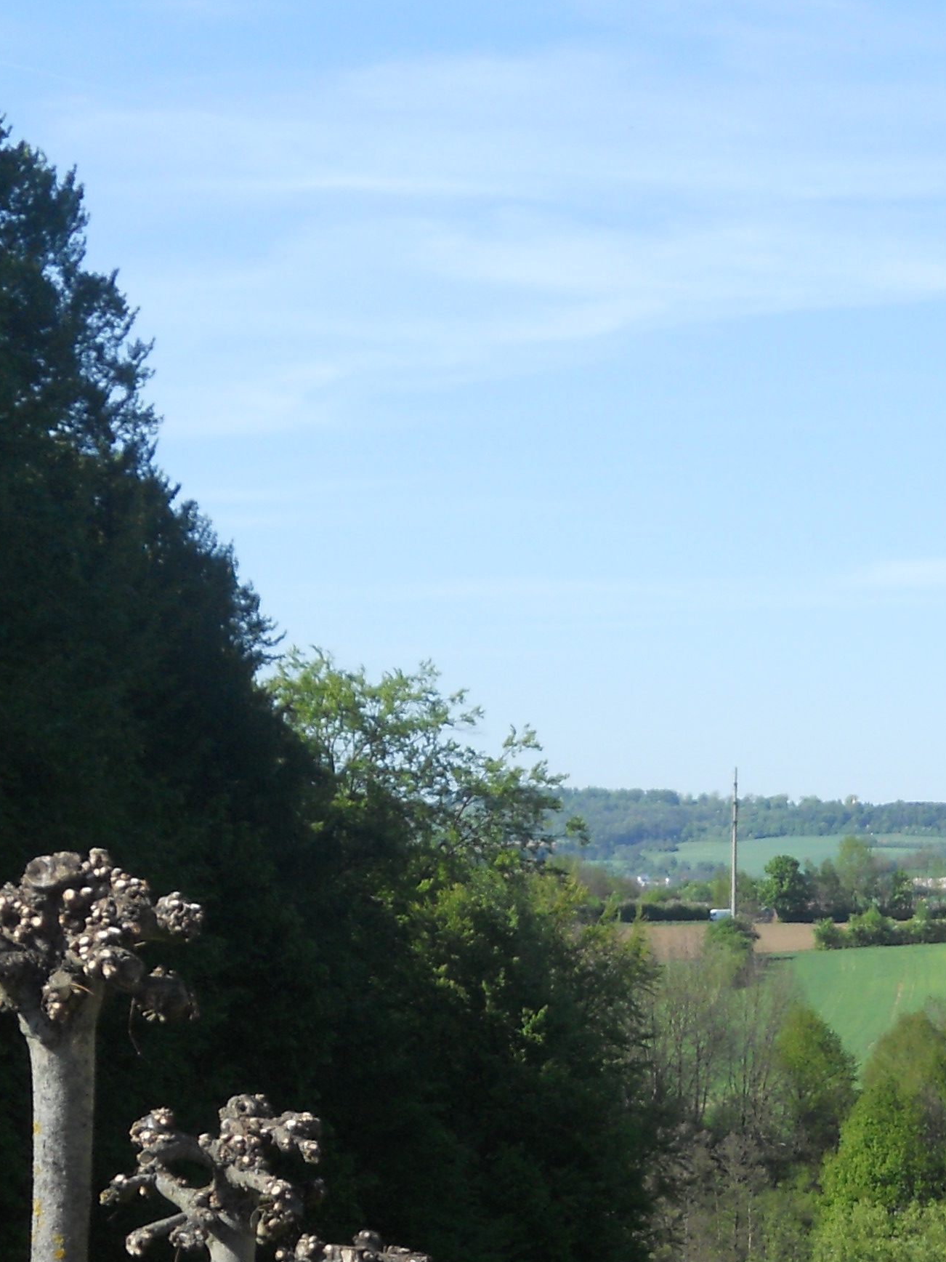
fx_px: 3862
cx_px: 1011
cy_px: 1428
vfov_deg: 17.8
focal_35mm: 106
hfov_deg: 13.7
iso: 80
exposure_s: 1/400
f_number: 4.3
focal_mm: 8.2
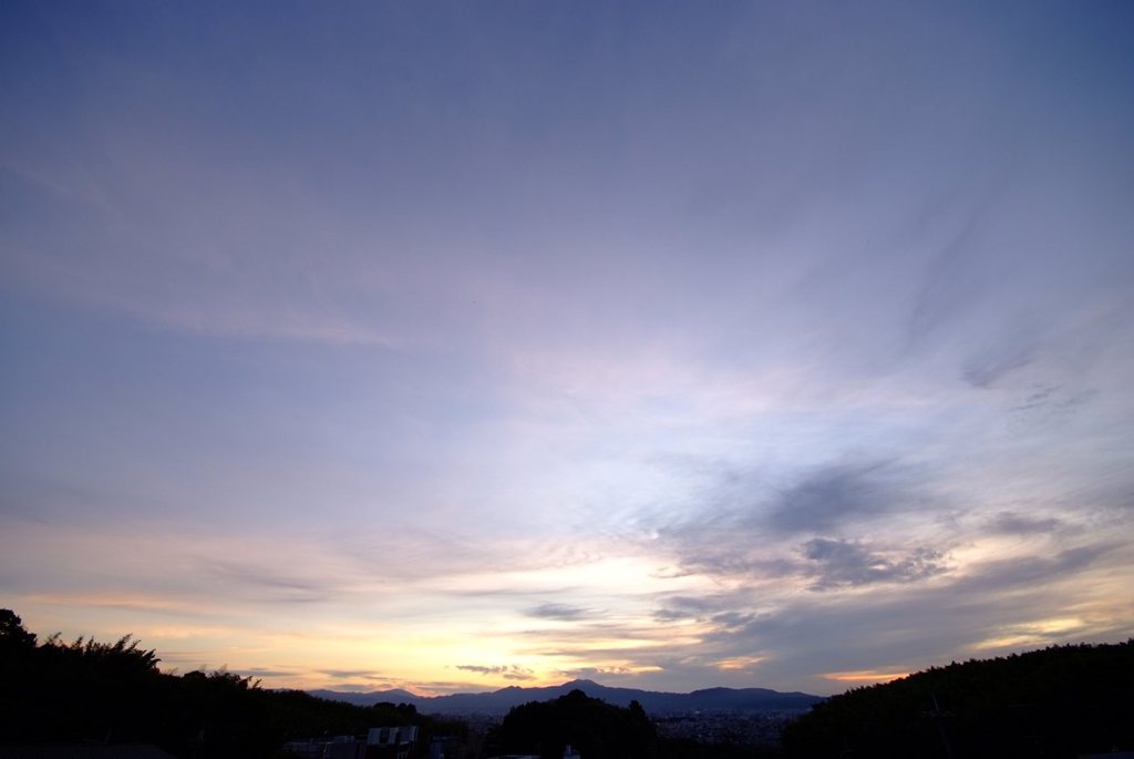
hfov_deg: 100.3
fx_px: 473
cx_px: 567
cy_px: 380
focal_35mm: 15
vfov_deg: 77.5
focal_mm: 10
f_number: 8
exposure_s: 1/60
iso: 320
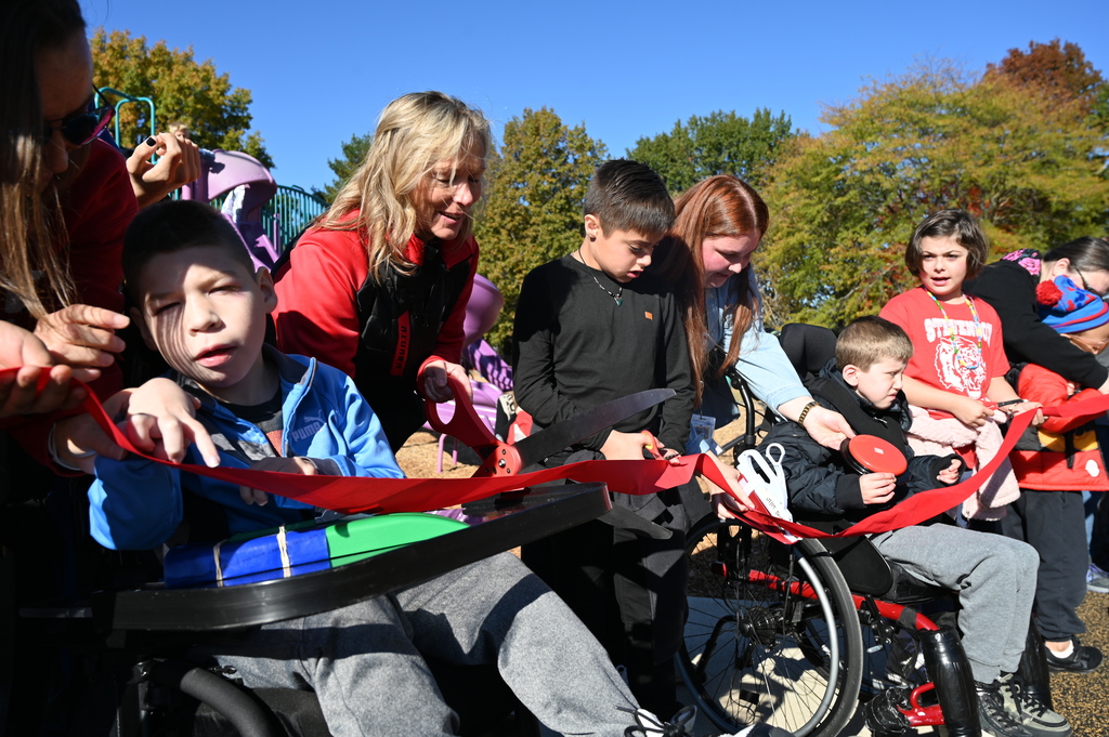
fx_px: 831
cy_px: 368
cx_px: 554
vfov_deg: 47.9
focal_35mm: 27
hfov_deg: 67.4
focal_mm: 27
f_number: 6.3
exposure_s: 1/320
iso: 100
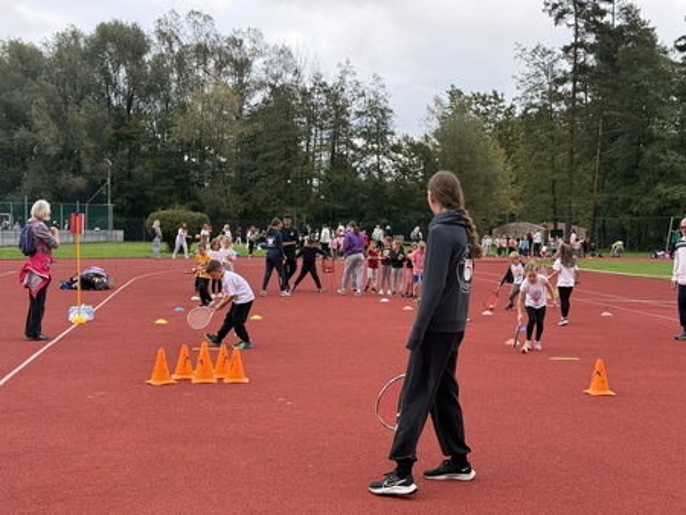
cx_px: 343
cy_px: 258
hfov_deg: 39.6
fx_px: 952
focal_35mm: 48
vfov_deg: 30.3
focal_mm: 6.76
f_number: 1.78
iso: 100
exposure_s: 1/875
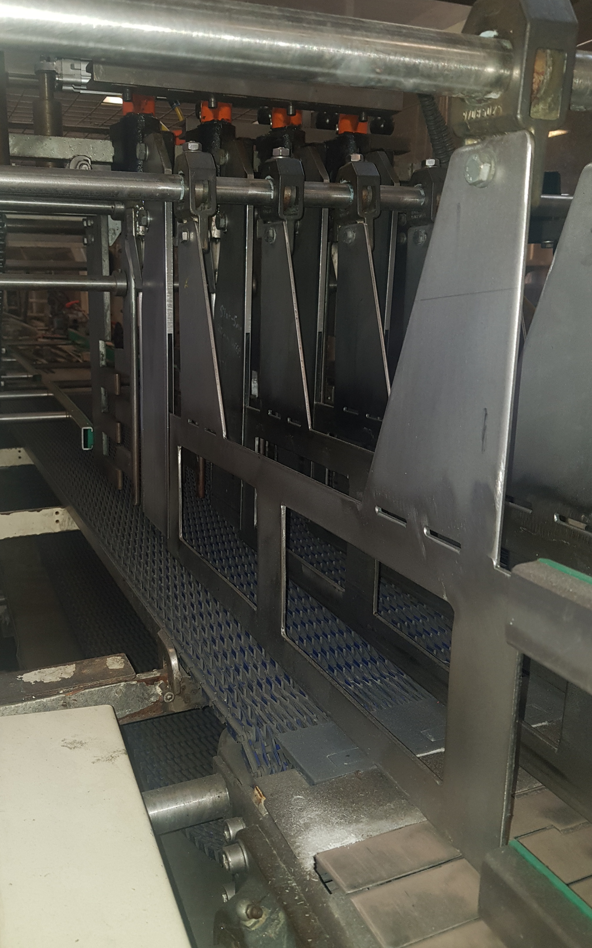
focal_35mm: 28
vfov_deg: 66.5
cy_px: 471
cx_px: 238
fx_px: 723
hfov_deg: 44.3
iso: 80
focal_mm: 4.3
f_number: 1.7
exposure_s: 1/34
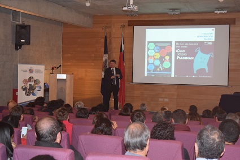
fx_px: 400
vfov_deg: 22.6
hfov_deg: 33.4
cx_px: 120
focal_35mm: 60
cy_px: 80
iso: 3200
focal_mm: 40
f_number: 4.8
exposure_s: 1/60
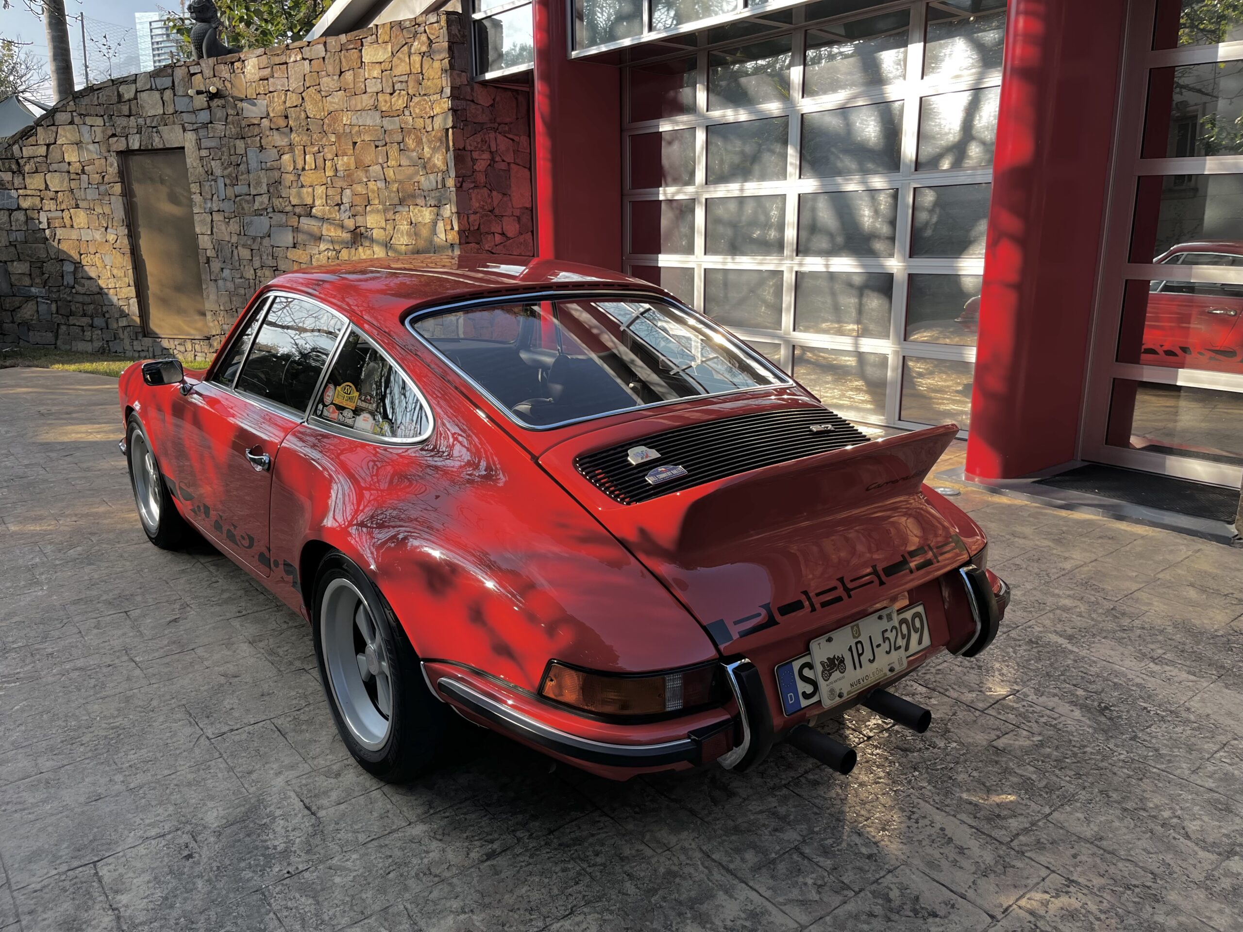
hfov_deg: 67.3
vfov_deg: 53.1
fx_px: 934
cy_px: 466
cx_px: 622
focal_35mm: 26
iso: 50
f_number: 1.6
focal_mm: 5.1
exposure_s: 1/718
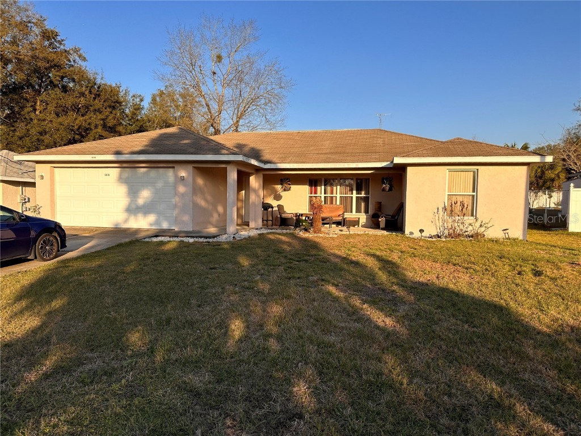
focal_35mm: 24
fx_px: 403
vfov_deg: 56.8
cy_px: 218
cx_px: 290
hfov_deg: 71.6
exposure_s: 1/2882
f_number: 1.78
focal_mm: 6.86
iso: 80
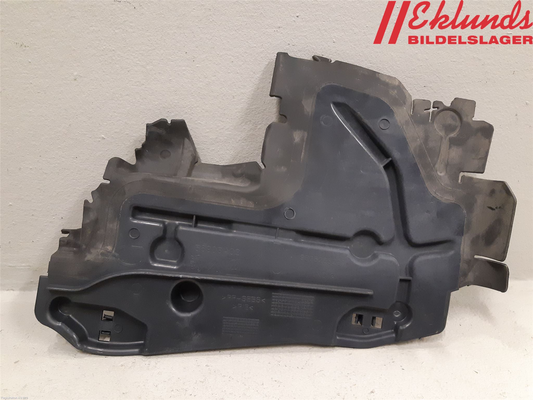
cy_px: 200
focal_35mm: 26
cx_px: 266
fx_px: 400
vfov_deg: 53.1
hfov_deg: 67.3
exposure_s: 1/50
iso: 320
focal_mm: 3.93
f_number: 1.7
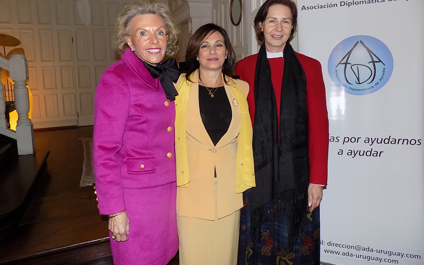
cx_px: 209
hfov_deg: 72.5
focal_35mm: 25
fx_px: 289
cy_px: 107
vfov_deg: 49.0
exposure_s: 1/30
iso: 200
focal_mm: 4
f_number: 3.1
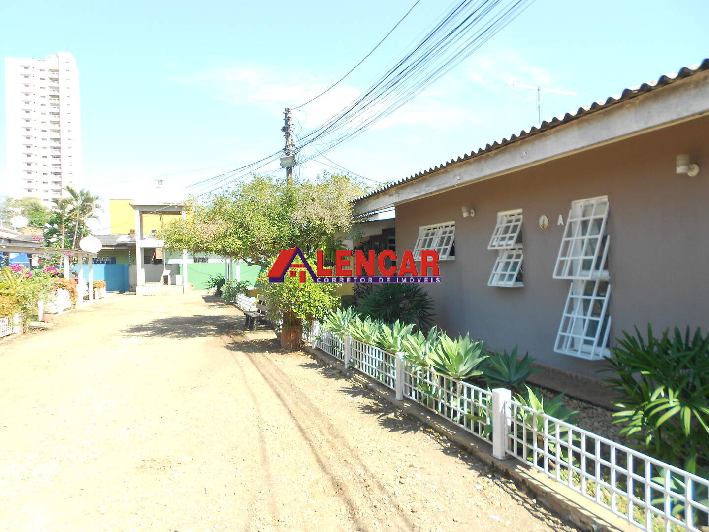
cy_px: 266
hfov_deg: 67.3
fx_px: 533
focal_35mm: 26
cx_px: 354
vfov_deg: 53.1
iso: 80
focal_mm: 4.6
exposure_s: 1/250
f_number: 3.2
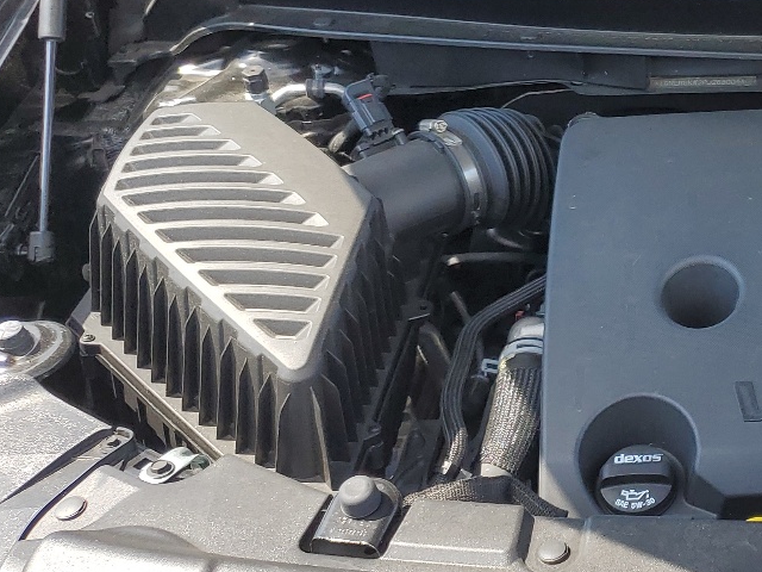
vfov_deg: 22.4
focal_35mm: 65
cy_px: 166
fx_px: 1431
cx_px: 939
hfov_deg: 26.2
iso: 50
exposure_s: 1/769
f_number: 1.5
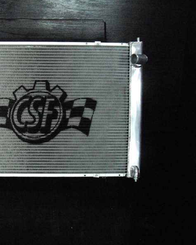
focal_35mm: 50
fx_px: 362
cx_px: 33
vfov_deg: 37.3
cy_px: 122
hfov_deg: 29.4
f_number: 2.8
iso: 800
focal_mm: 7.9
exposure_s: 1/30
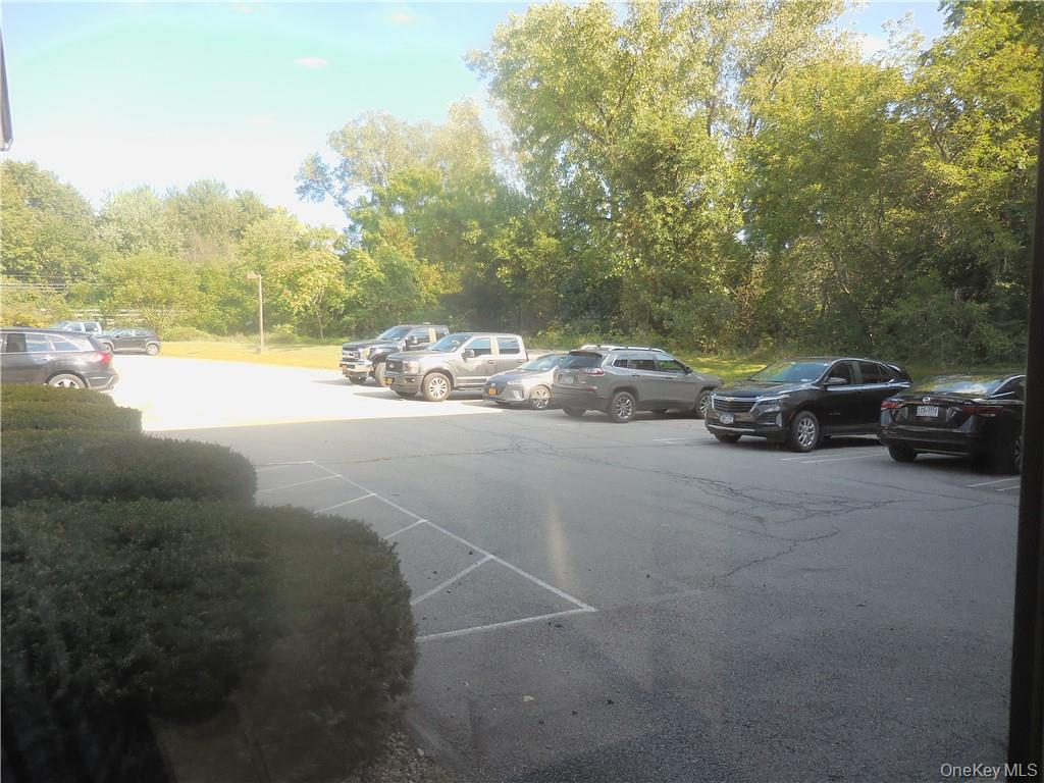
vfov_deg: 54.9
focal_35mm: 25
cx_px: 522
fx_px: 754
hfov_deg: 69.4
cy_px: 392
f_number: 3.3
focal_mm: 4.5
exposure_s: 1/250
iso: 125
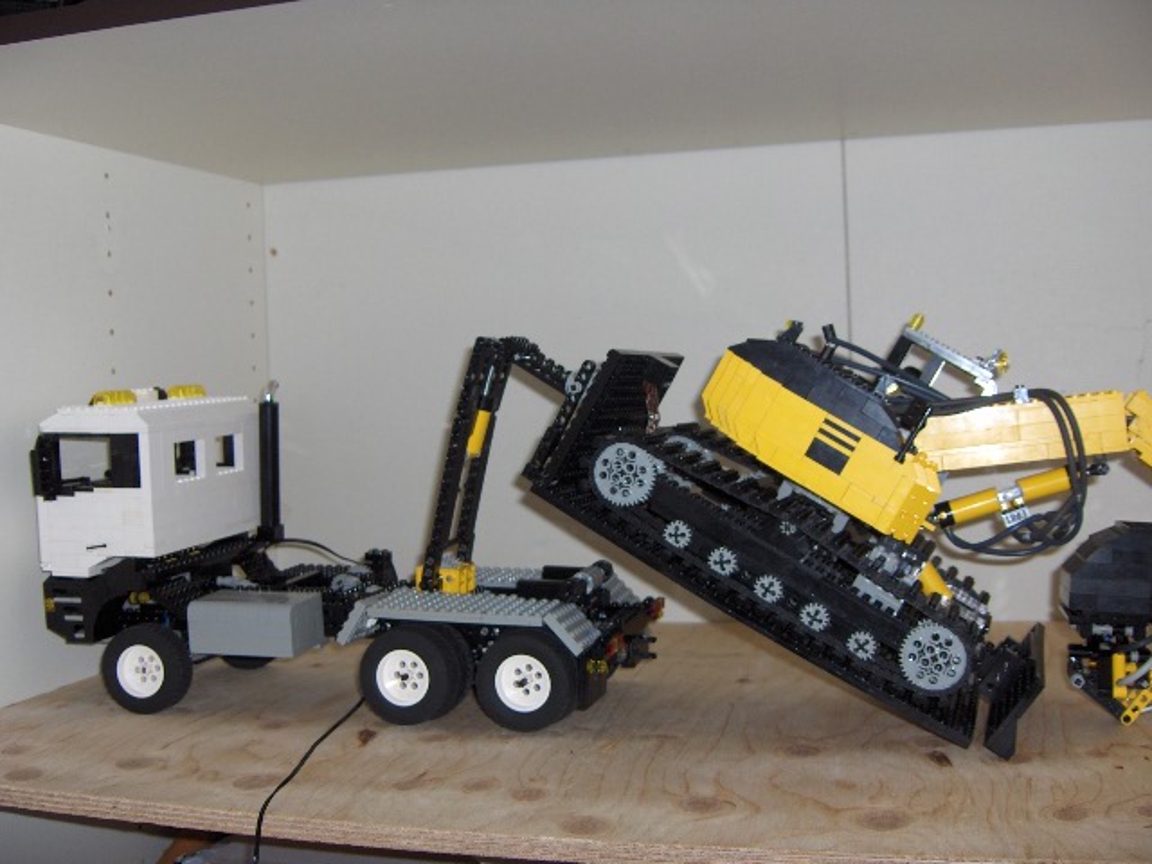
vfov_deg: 36.8
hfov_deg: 47.9
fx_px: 1298
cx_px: 576
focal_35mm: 39
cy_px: 432
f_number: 2.8
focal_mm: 8
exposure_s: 1/60
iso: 100
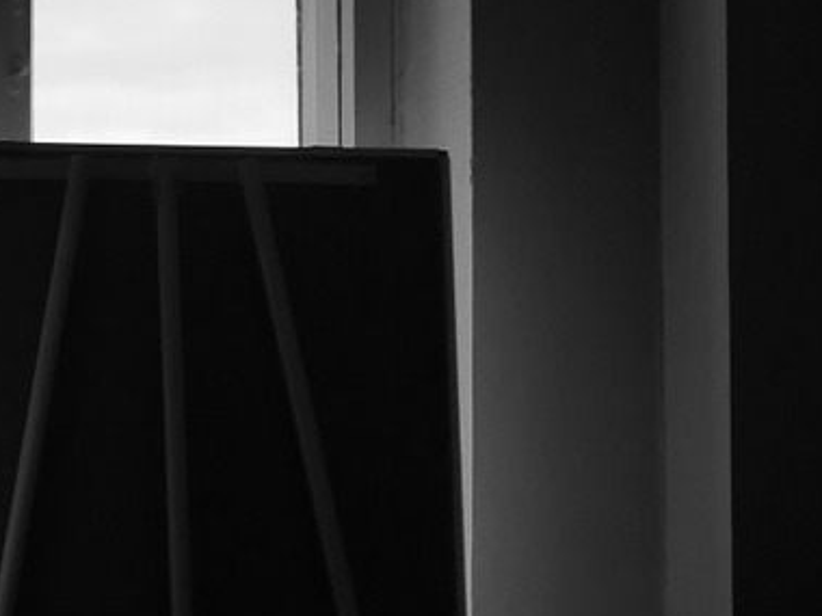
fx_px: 4084
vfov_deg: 8.6
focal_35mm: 172
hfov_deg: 10.8
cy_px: 318
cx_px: -638
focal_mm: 17
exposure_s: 1/1600
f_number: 1.8
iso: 200
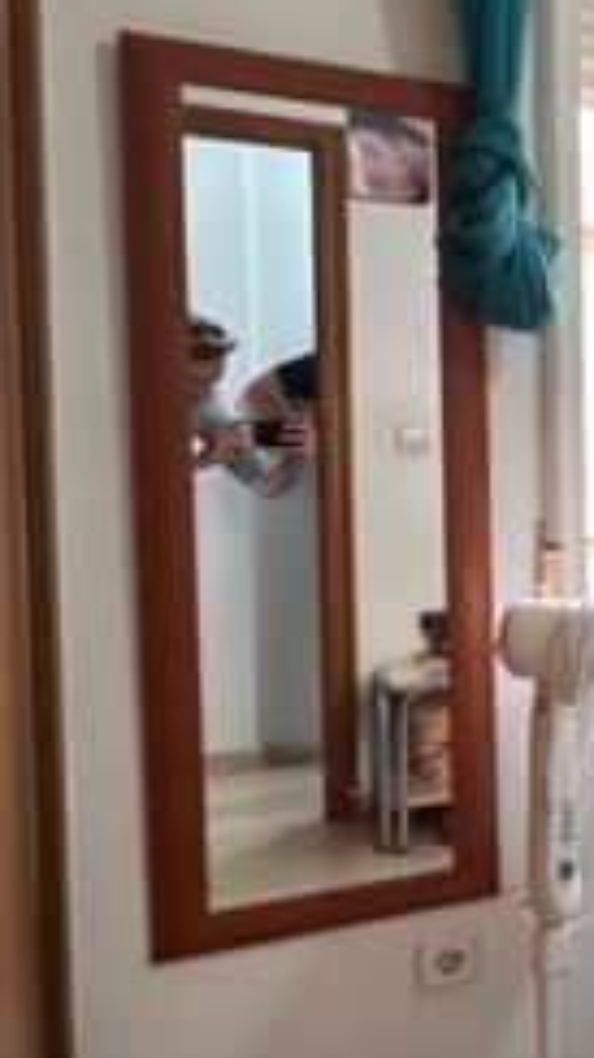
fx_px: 1234
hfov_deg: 15.7
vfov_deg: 46.4
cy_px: 499
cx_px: 1381
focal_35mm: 44
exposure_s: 1/50
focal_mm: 2.22
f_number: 2.2
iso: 200
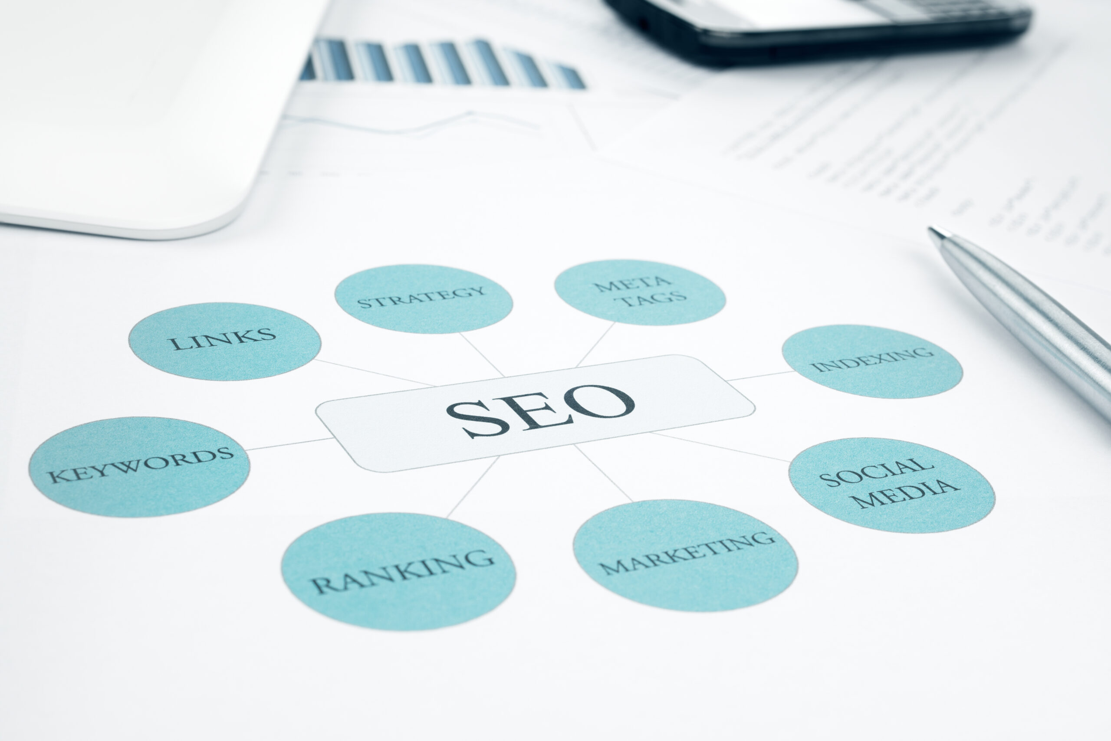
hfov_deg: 39.6
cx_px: 556
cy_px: 370
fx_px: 1543
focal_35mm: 50
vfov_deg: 27.0
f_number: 13
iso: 100
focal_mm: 50
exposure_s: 1/6
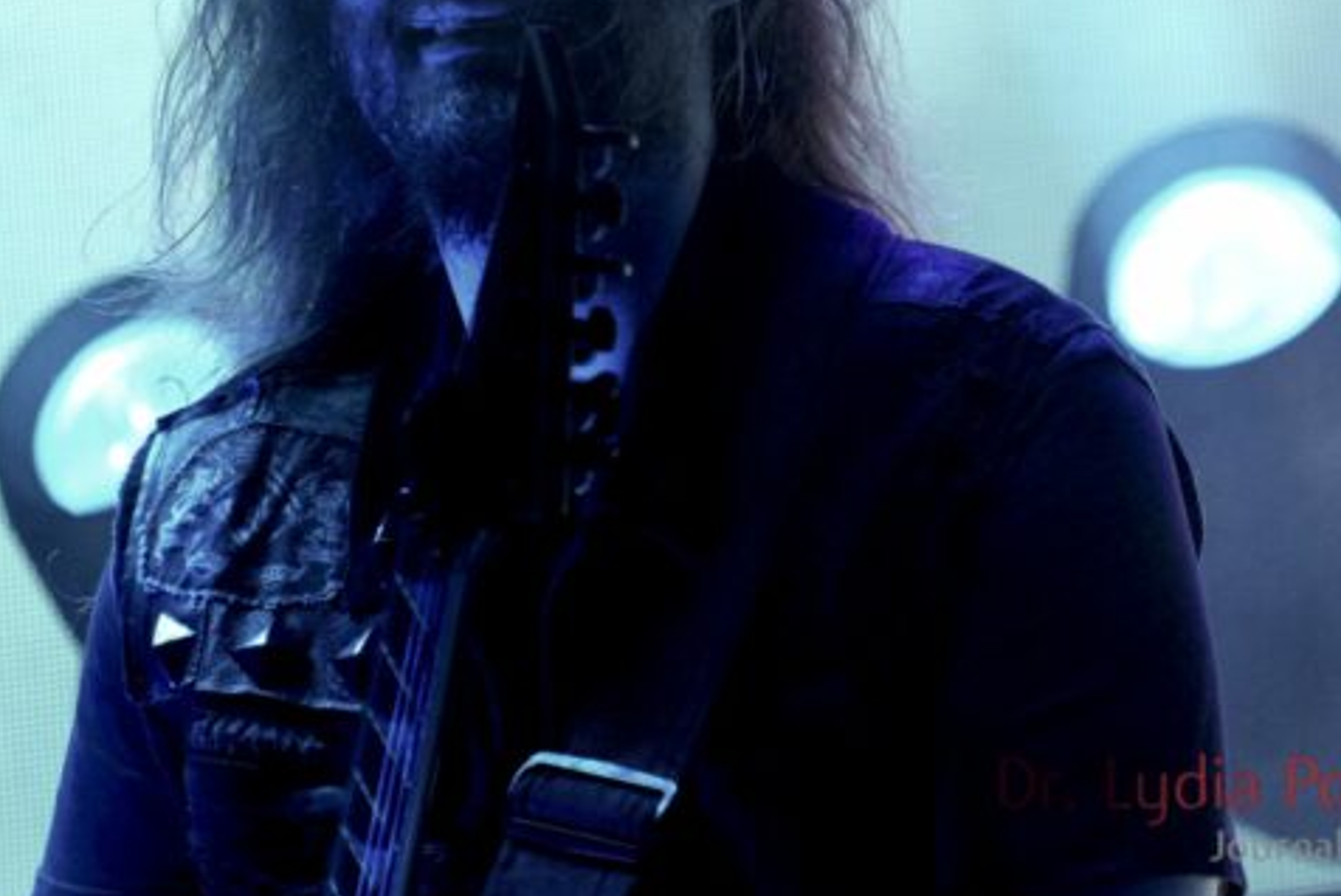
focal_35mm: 496
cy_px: 299
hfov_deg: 4.2
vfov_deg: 2.8
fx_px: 18479
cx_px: 845
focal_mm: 205
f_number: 6.3
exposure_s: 1/320
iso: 2500
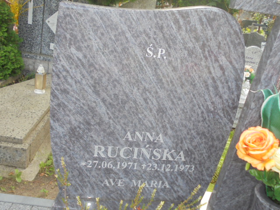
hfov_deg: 54.0
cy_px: 105
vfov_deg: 41.8
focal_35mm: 34
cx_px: 140
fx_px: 275
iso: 100
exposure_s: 1/40
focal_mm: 6.1
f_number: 4
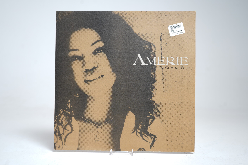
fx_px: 227
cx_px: 124
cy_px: 82
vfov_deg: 40.0
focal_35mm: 33
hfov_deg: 57.2
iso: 64
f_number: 5
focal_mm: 33
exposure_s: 1/4
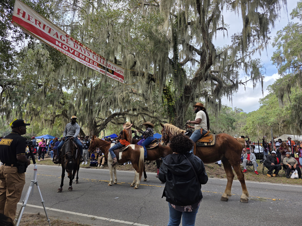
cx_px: 151
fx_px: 201
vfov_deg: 58.9
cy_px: 113
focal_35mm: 23
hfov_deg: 73.9
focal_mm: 6.3
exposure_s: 1/1645
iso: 80
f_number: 1.7
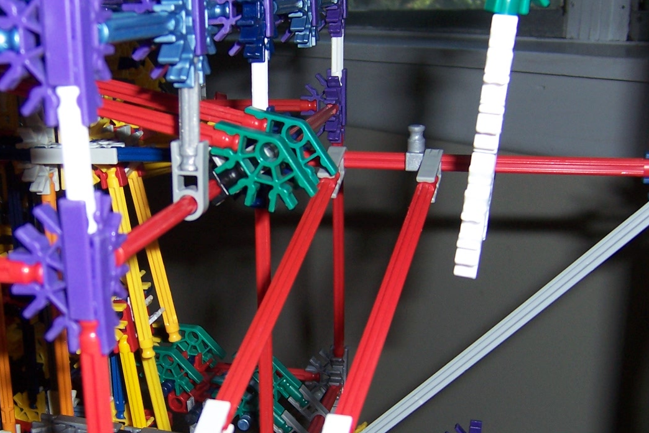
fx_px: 919
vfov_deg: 26.3
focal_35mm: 51
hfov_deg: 38.1
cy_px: 302
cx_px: 183
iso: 80
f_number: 2.8
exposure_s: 1/60
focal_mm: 5.5
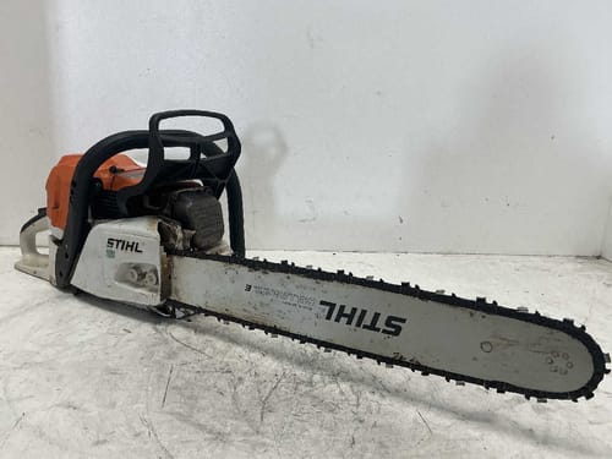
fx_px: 495
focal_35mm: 28
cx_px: 306
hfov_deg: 63.4
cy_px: 230
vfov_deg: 49.7
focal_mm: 3
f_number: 1.8
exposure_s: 1/100
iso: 64
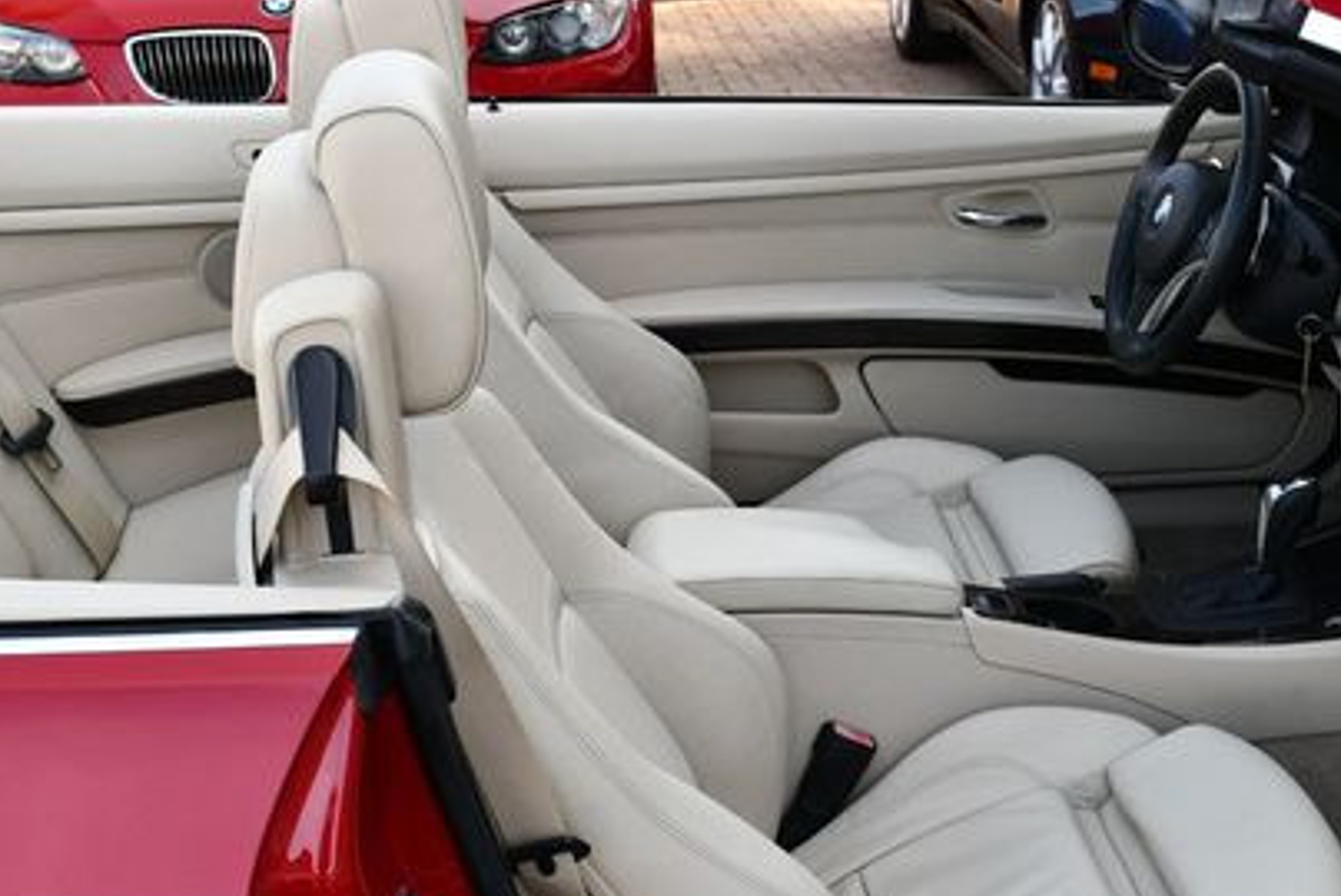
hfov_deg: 34.4
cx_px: 976
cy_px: 647
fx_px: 2125
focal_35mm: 57
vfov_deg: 23.6
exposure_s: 1/250
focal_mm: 18
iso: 250
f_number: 5.6
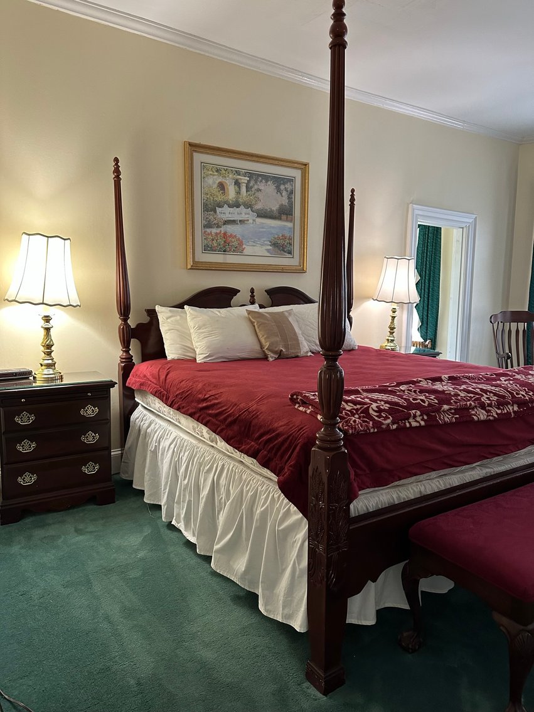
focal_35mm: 24
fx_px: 494
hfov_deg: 56.8
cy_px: 356
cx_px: 267
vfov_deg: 71.6
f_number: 1.78
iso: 400
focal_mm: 6.86
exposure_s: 1/60
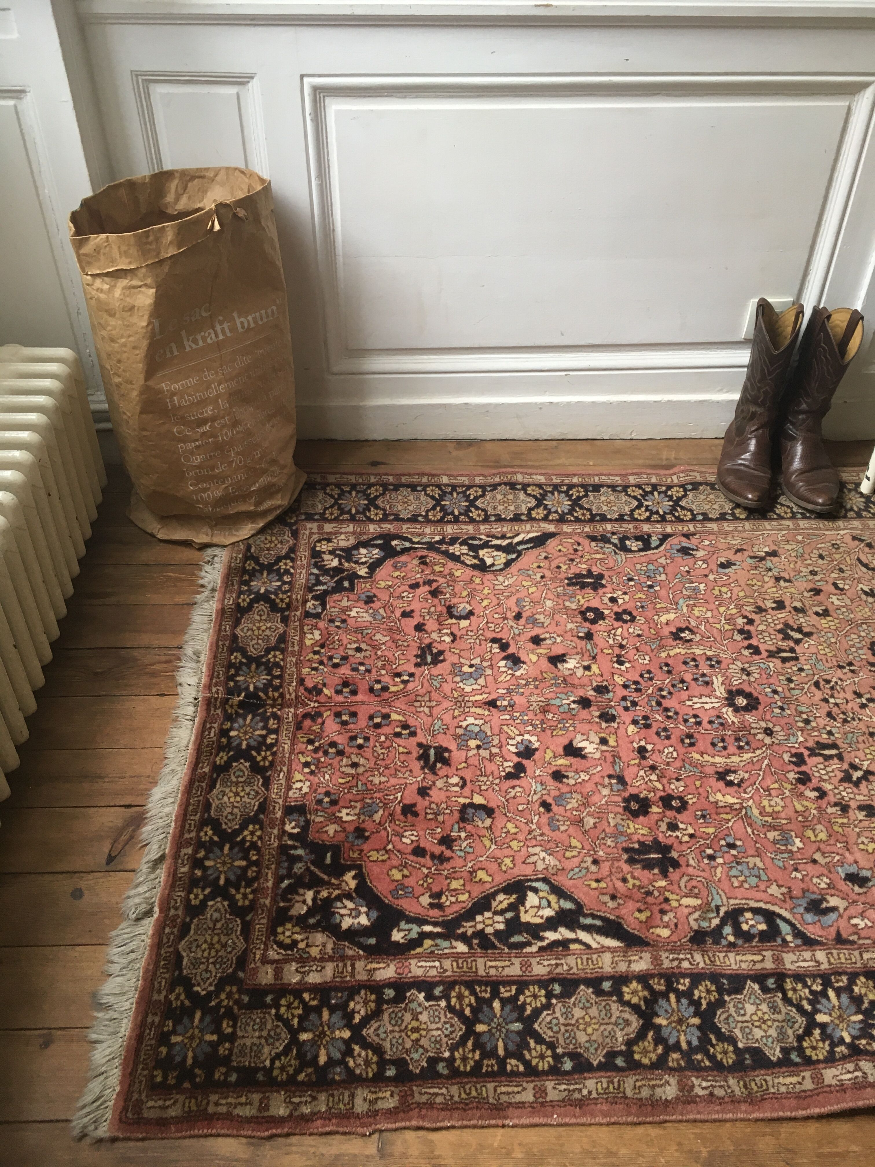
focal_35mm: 29
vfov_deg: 61.7
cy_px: 584
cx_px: 438
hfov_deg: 48.2
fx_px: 977
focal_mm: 4.15
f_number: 2.2
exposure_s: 1/33
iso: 80
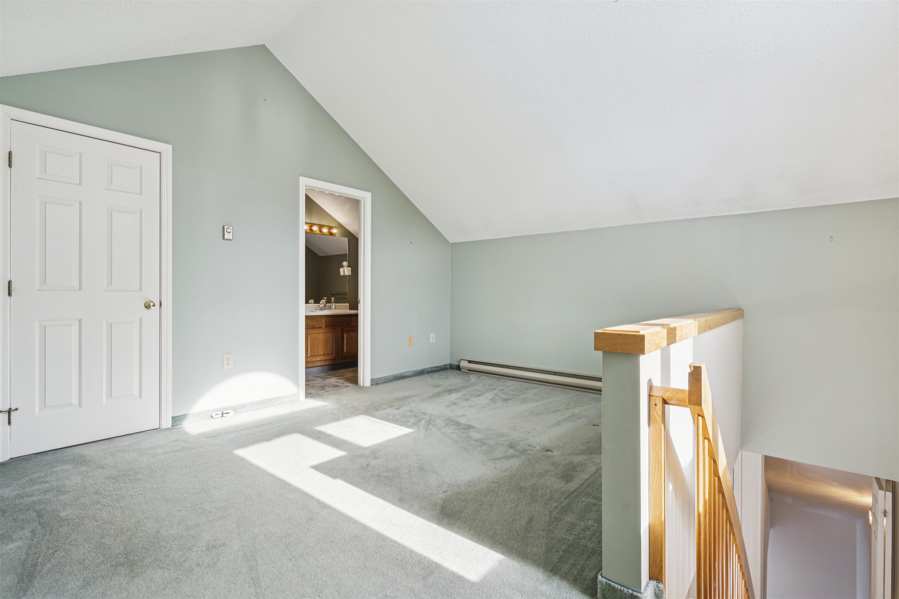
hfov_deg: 96.7
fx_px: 400
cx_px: 450
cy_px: 300
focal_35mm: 16
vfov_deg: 73.7
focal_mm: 16
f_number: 8
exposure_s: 1/40
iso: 640
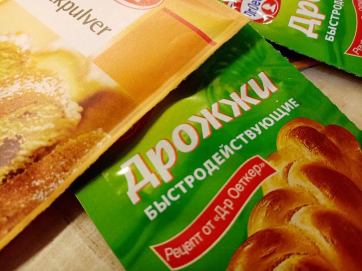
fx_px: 272
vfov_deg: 53.0
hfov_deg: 67.3
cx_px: 181
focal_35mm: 26
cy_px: 136
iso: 127
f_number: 1.8
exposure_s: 1/33.3
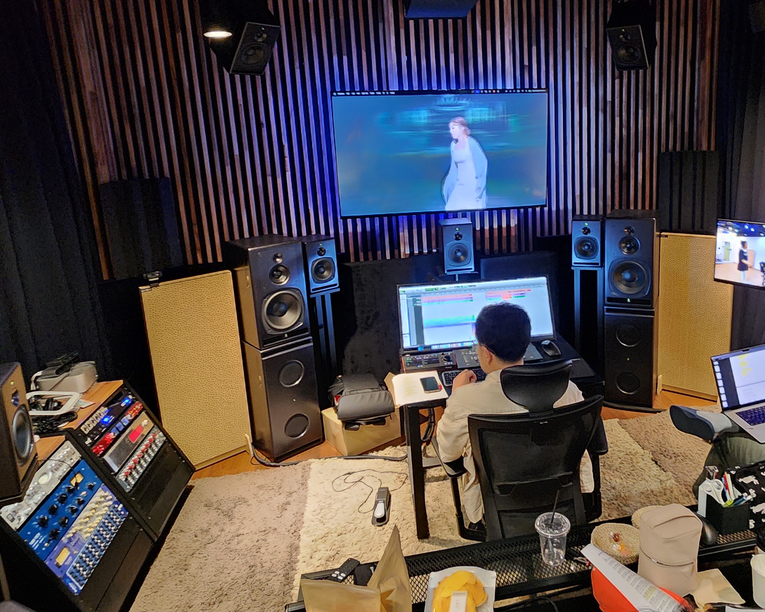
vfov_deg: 60.4
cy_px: 249
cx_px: 483
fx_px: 521
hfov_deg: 71.3
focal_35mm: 23
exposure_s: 1/30
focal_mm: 2.2
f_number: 2.2
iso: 640
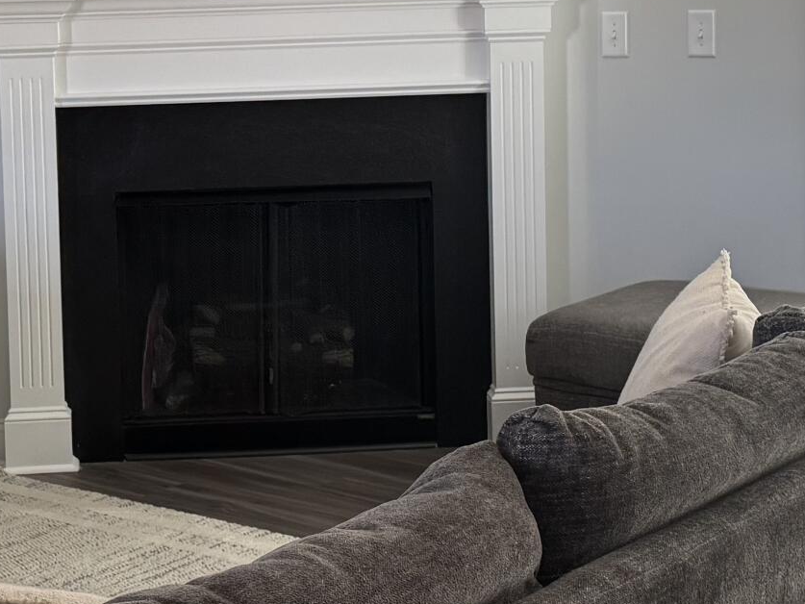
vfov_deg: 17.0
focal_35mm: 86
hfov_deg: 22.6
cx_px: 246
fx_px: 2000
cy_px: 113
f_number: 1.78
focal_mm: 6.76
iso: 200
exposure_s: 1/102
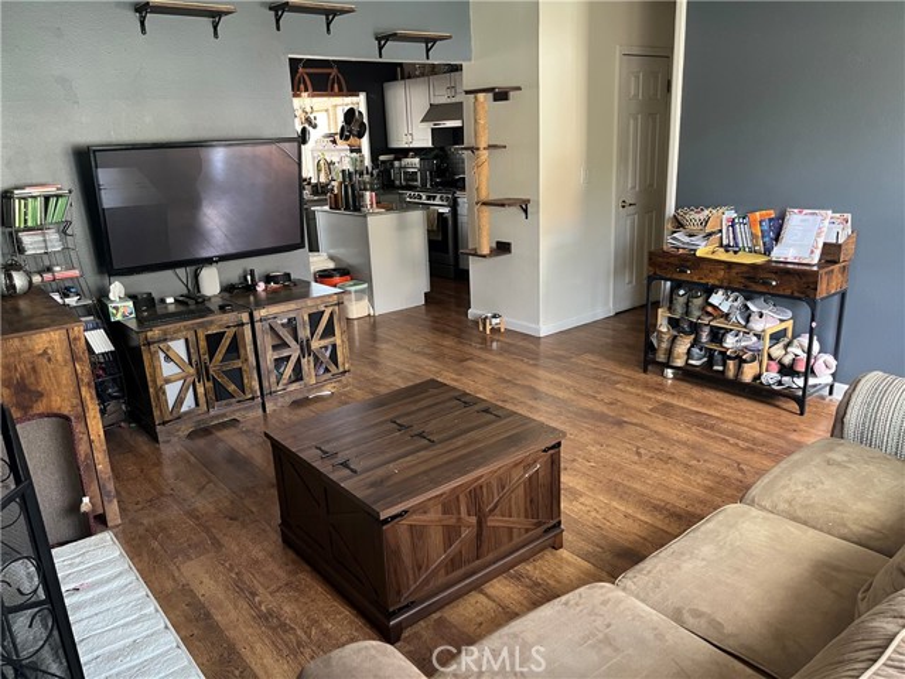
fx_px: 680
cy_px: 340
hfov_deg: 67.3
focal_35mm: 26
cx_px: 452
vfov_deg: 53.1
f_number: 1.6
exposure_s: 1/59
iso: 250
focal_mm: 5.1
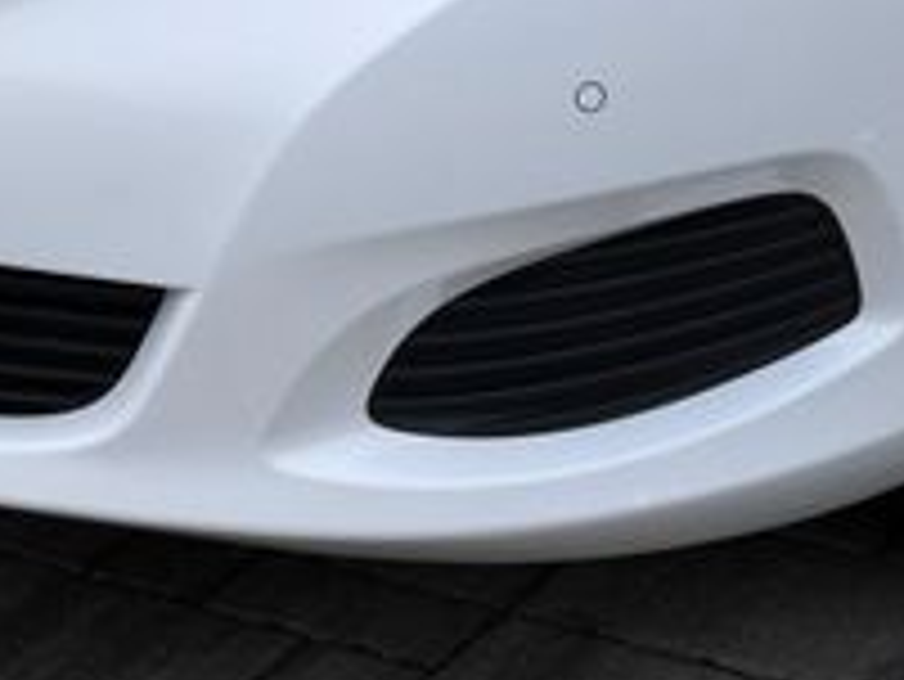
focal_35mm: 152
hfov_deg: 13.0
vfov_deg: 9.4
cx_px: 382
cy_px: -489
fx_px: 3972
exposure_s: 1/200
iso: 100
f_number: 6.3
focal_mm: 31
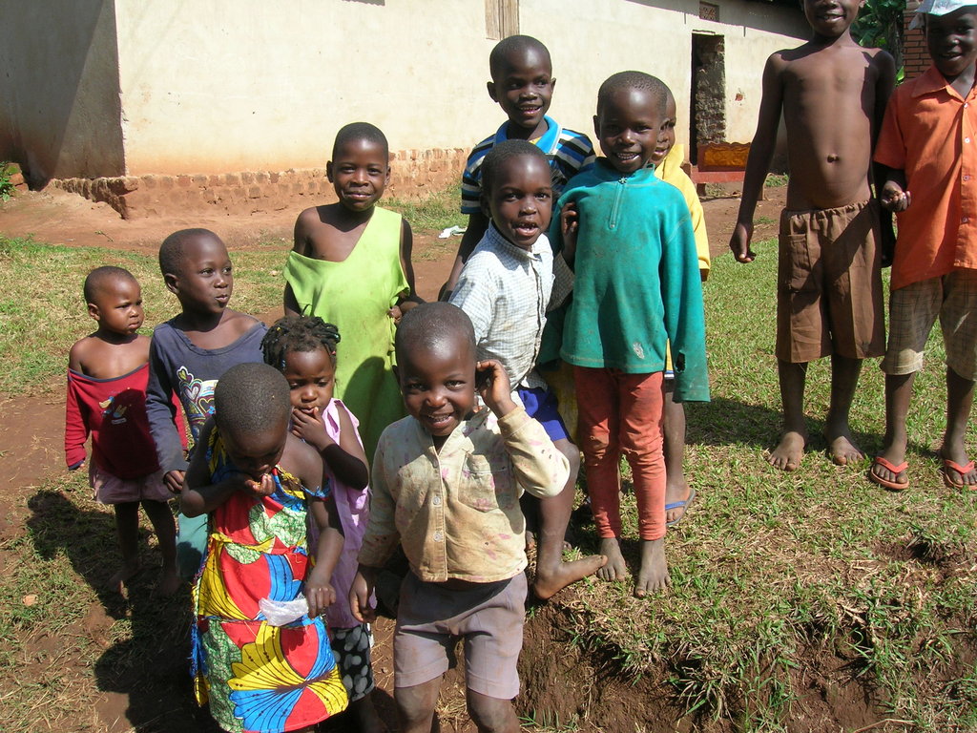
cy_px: 366
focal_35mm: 34
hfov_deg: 54.0
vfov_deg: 41.8
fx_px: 960
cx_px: 488
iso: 50
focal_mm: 5.7
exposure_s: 1/259
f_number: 4.9
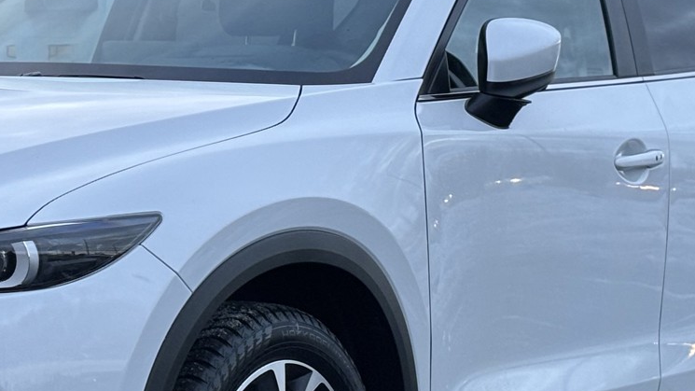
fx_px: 2690
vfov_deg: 8.3
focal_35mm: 146
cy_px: 180
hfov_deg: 14.6
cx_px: 157
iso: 64
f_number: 1.6
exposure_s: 1/60
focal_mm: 5.96
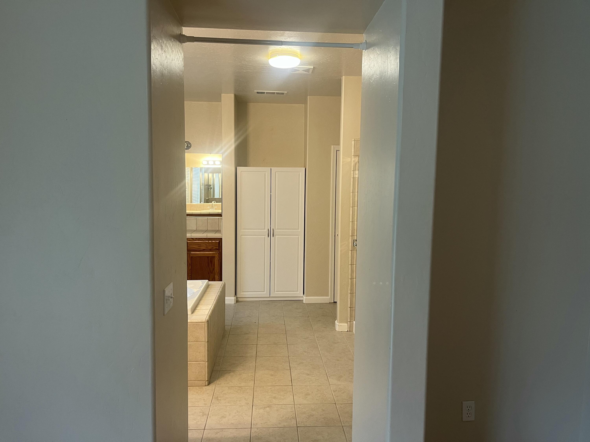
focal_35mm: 26
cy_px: 221
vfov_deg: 53.1
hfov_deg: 67.3
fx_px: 443
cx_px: 295
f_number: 1.6
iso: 160
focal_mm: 5.1
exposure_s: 1/60
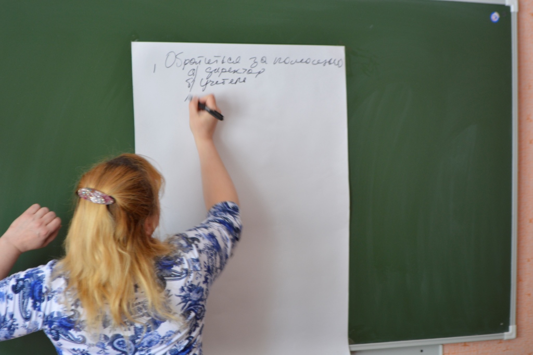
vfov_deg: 18.2
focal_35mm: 75
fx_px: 1109
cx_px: 266
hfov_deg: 27.0
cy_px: 178
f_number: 5.6
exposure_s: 1/15
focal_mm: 50
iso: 400
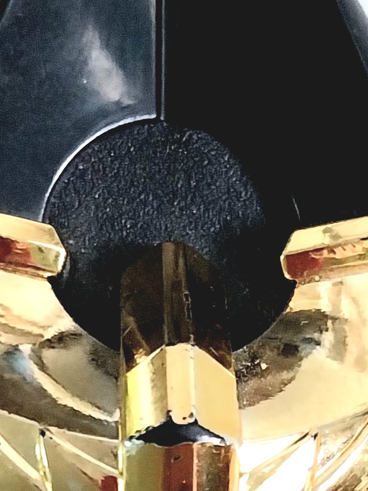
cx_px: 257
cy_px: 600
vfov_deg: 16.0
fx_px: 1673
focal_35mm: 118
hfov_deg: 12.5
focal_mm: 4
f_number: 1.8
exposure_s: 1/25
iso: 320
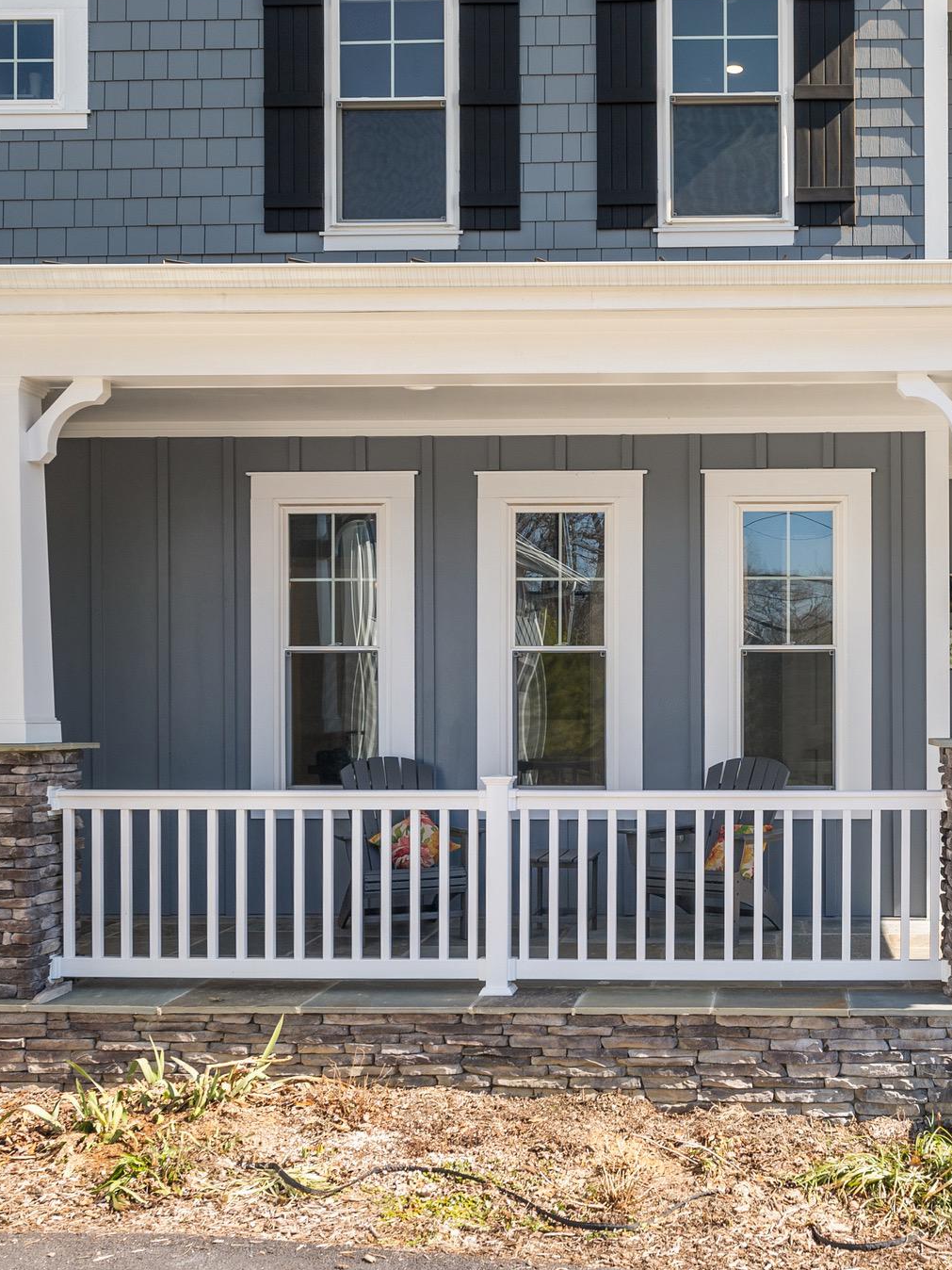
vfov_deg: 49.0
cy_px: 634
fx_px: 1393
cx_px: 748
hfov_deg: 36.6
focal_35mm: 38
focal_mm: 26
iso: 80
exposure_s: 1/125
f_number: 9
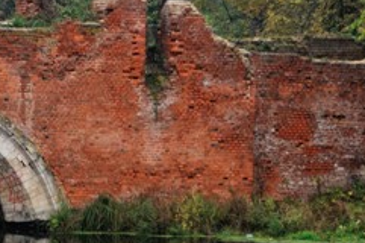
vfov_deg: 3.5
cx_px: -106
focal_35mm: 392
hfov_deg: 5.2
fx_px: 3969
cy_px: 24
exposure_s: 1/125
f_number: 5.3
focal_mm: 70
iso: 500
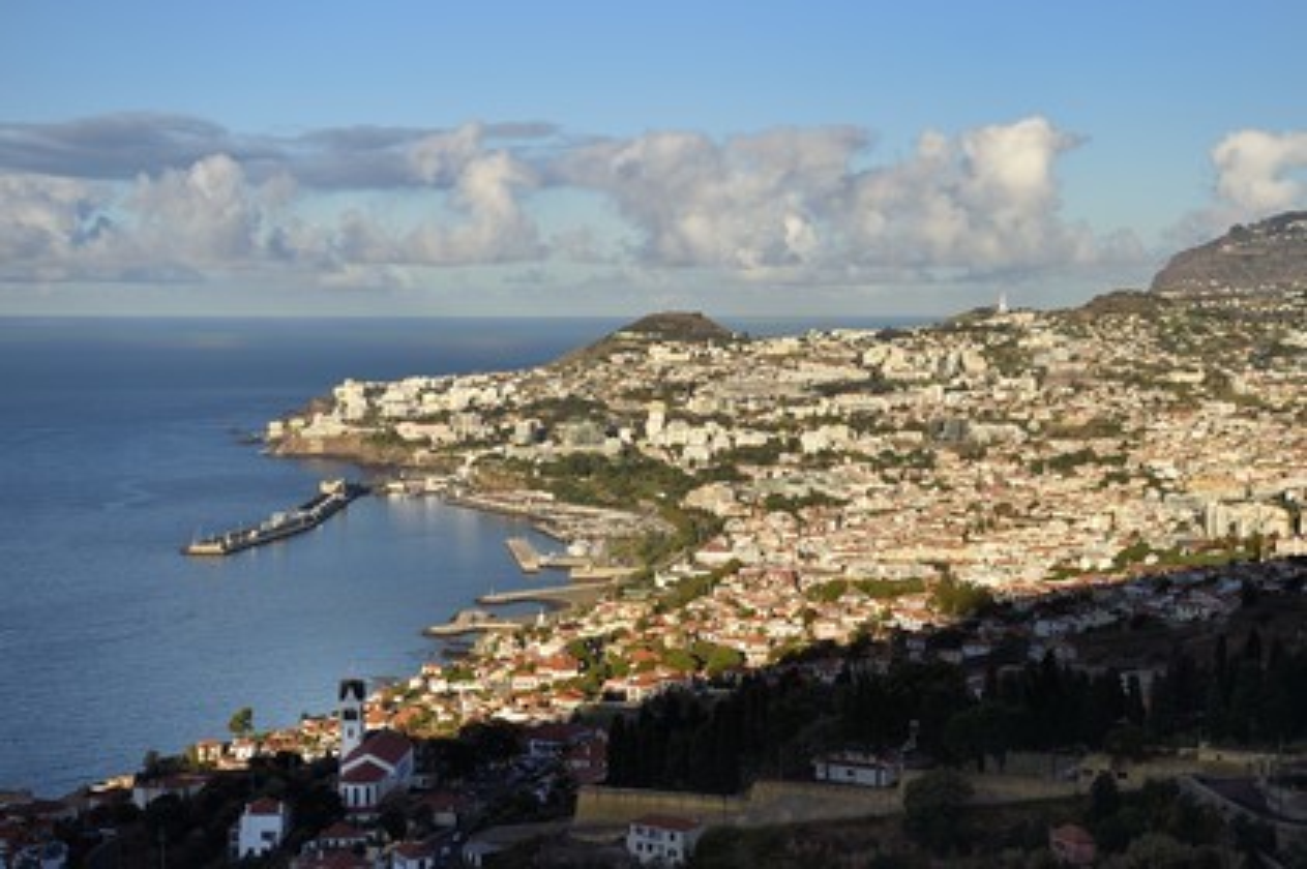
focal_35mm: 70
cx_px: 654
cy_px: 434
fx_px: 2539
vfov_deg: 19.4
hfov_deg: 28.9
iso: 400
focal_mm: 70
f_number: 6.3
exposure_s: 1/2500
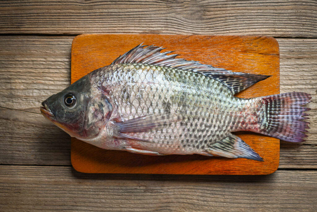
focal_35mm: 105
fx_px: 925
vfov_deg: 13.1
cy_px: 106
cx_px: 158
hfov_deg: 19.4
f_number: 6.3
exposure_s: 1/200
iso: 640
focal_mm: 105
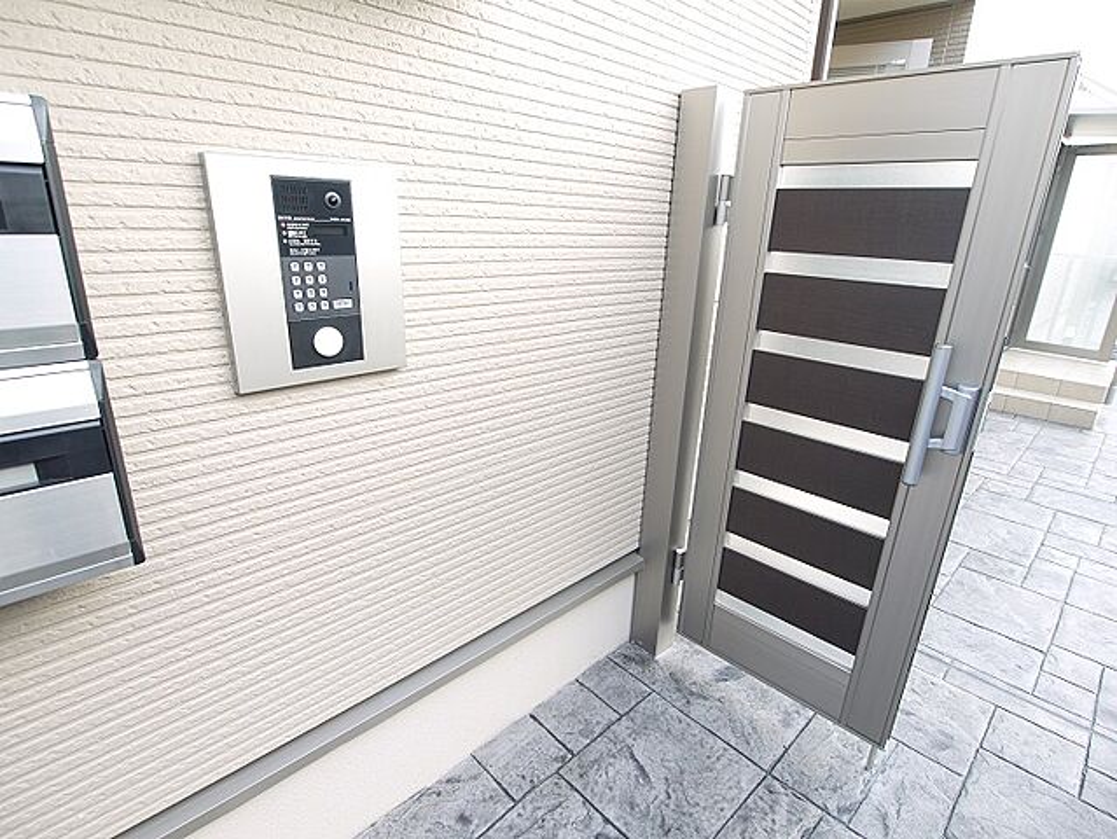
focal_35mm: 18
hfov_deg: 87.7
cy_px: 420
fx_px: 581
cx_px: 558
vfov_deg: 71.7
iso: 100
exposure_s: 1/80
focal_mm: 9
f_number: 4
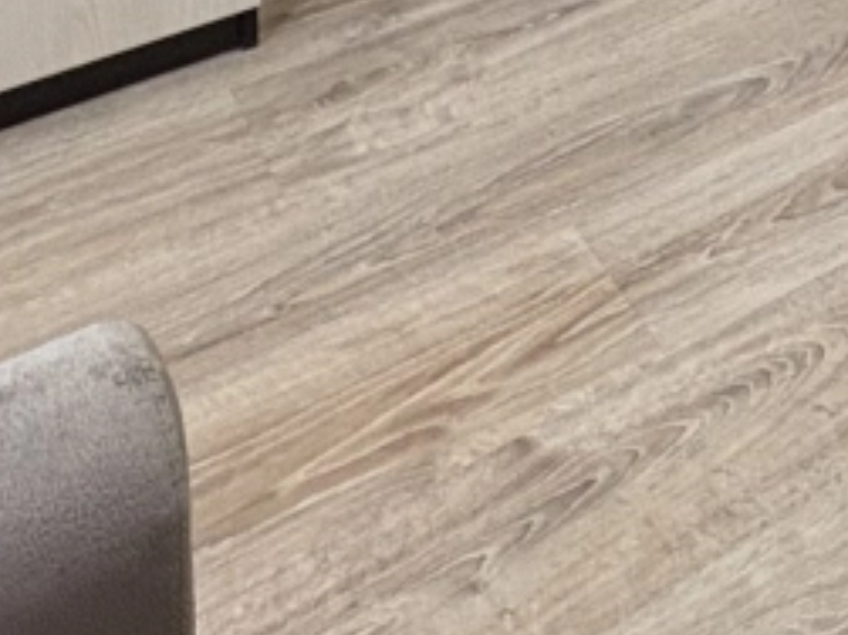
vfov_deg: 15.2
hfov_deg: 25.6
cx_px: 949
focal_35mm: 70
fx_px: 1714
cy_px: -768
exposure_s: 1/50
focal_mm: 2.22
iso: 200
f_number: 2.2
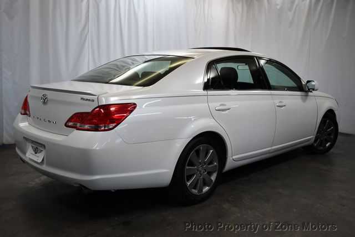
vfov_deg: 36.9
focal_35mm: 36
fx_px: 355
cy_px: 118
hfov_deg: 53.1
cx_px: 178
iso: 560
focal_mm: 18
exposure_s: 1/250
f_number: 3.5
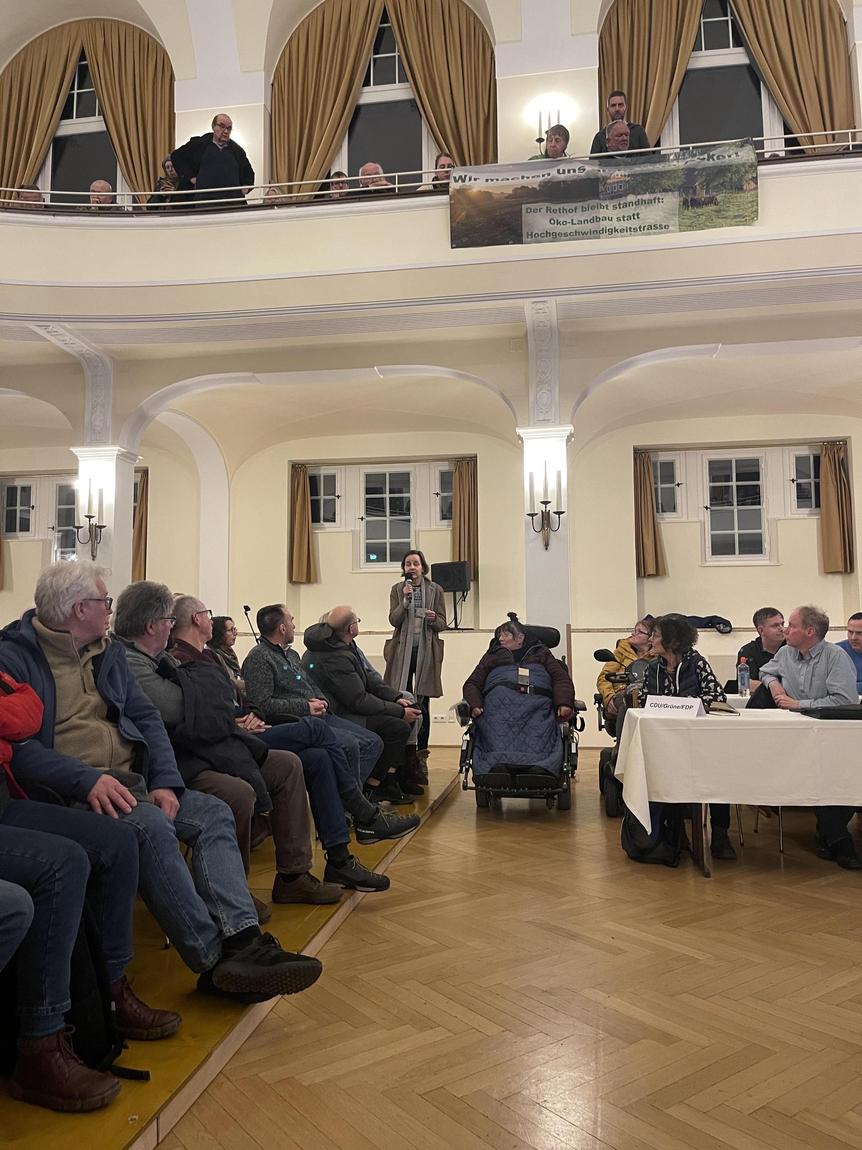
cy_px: 575
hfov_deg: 54.9
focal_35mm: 25
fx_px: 830
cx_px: 431
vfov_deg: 69.4
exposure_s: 1/50
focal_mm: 5.1
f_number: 1.6
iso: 250
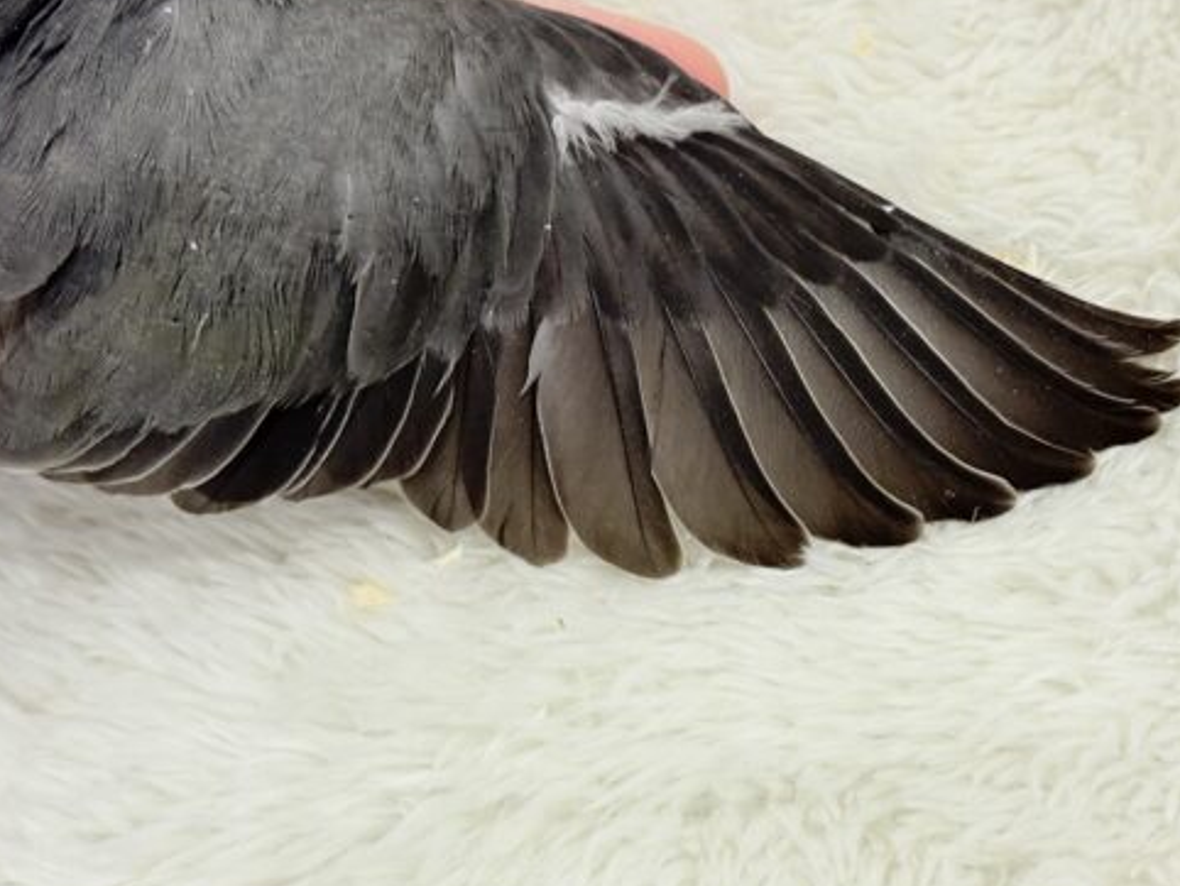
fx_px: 2353
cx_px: 720
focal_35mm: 69
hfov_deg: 28.1
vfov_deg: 21.3
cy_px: 448
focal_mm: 5.96
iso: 80
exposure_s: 1/100
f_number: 1.6
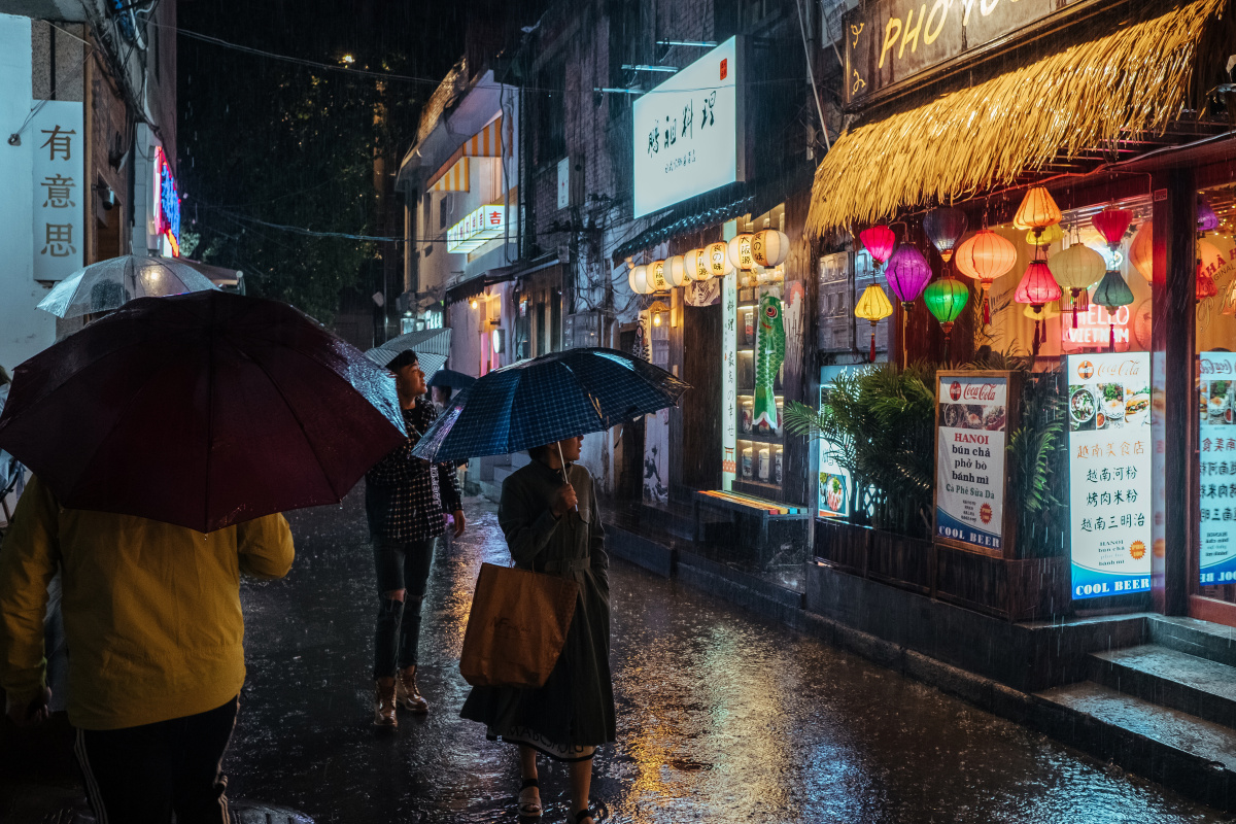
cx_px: 618
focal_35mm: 35
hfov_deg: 54.4
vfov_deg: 37.9
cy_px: 412
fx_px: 1202
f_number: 3.6
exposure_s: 1/80
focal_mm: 23
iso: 1600
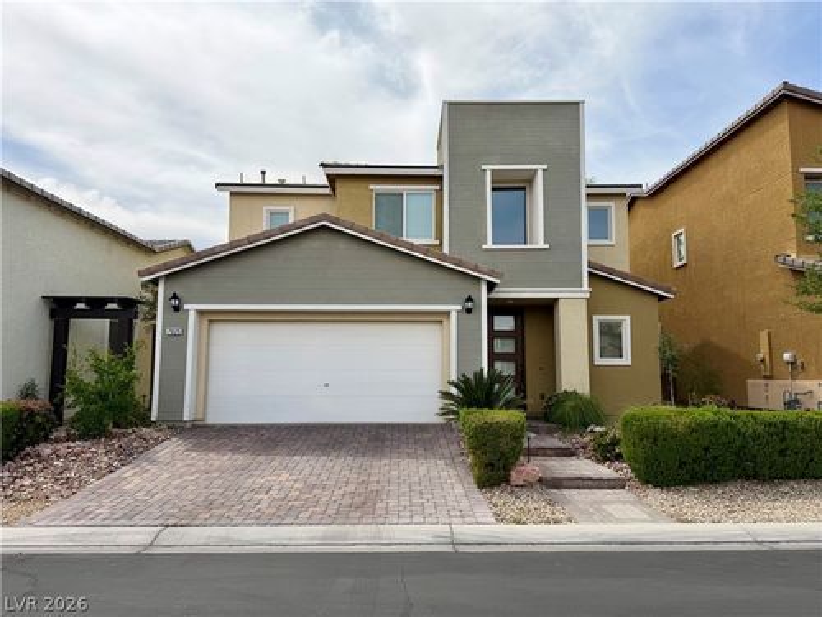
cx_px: 411
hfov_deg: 71.6
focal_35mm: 24
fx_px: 570
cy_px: 308
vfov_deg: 56.8
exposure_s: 1/5714
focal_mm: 6.76
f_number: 1.78
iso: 80
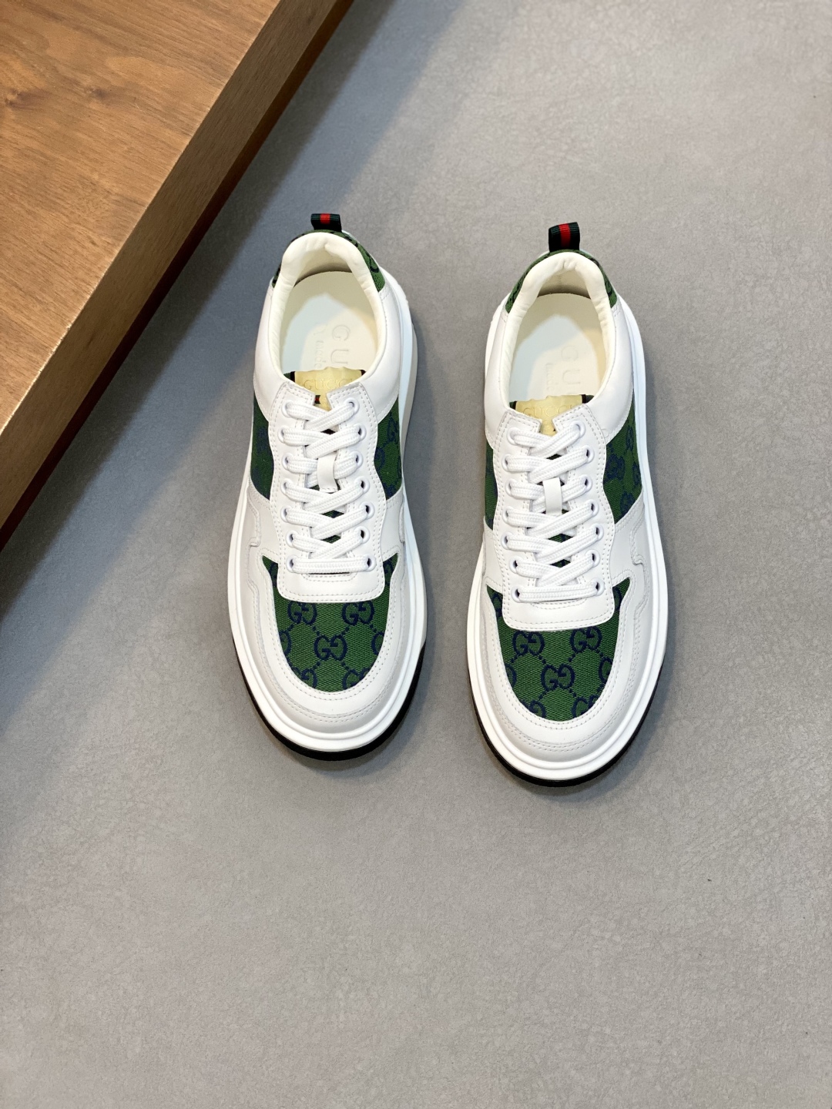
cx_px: 416
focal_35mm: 52
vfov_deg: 36.8
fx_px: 1666
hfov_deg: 28.0
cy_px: 554
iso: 80
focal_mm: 6
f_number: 2
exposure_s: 1/100
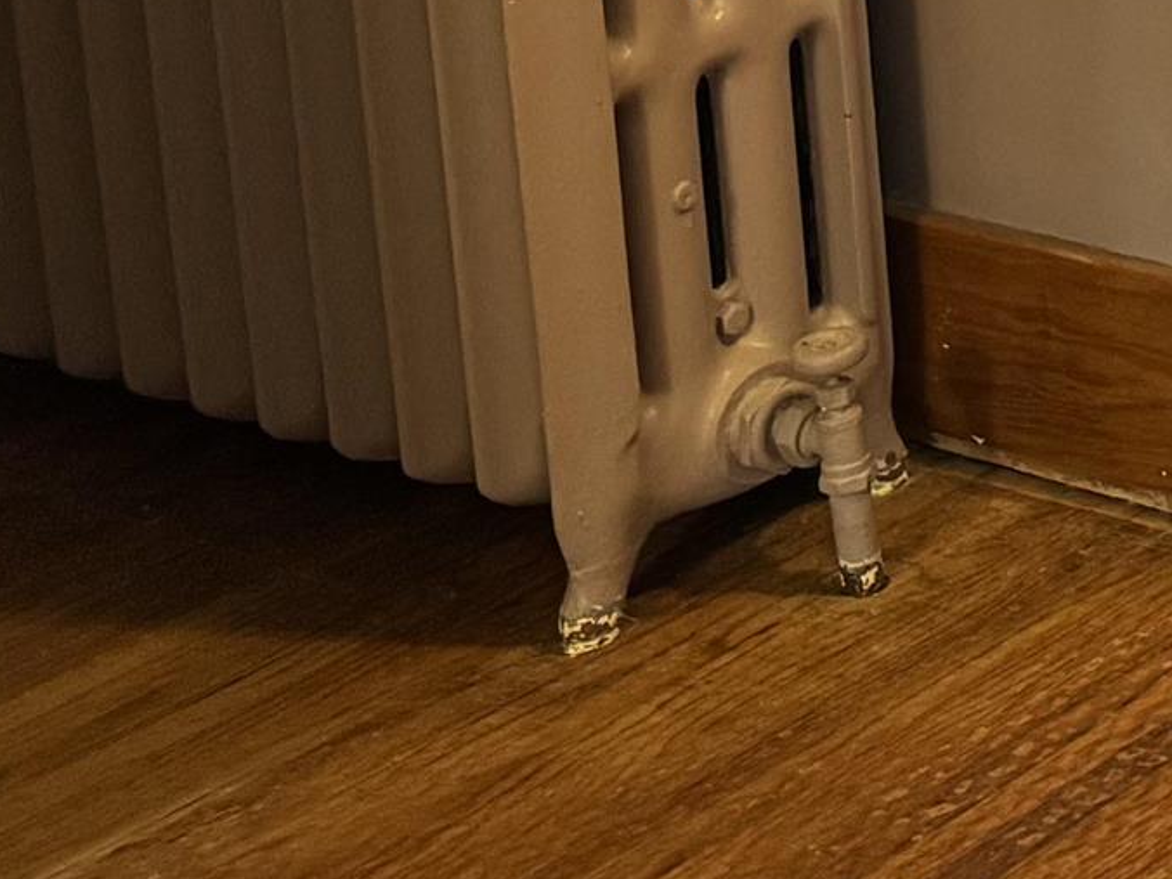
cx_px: 2616
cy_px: -744
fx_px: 3690
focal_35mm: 109
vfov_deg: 12.3
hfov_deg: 14.0
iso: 320
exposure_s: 1/60
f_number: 1.78
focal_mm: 6.76
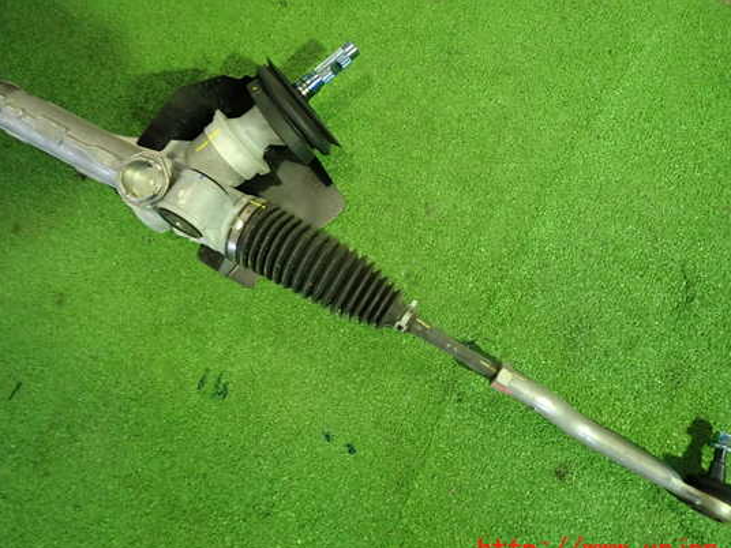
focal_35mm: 28
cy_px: 262
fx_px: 591
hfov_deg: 63.4
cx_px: 376
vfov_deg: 49.7
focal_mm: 4.5
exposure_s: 1/30
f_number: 2
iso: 500
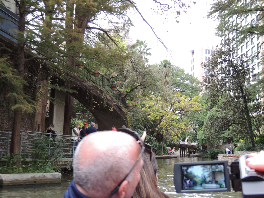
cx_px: 132
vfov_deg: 30.9
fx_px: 358
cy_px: 99
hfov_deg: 40.4
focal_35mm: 47
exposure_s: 1/50
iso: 250
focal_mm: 8.3
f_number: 3.5
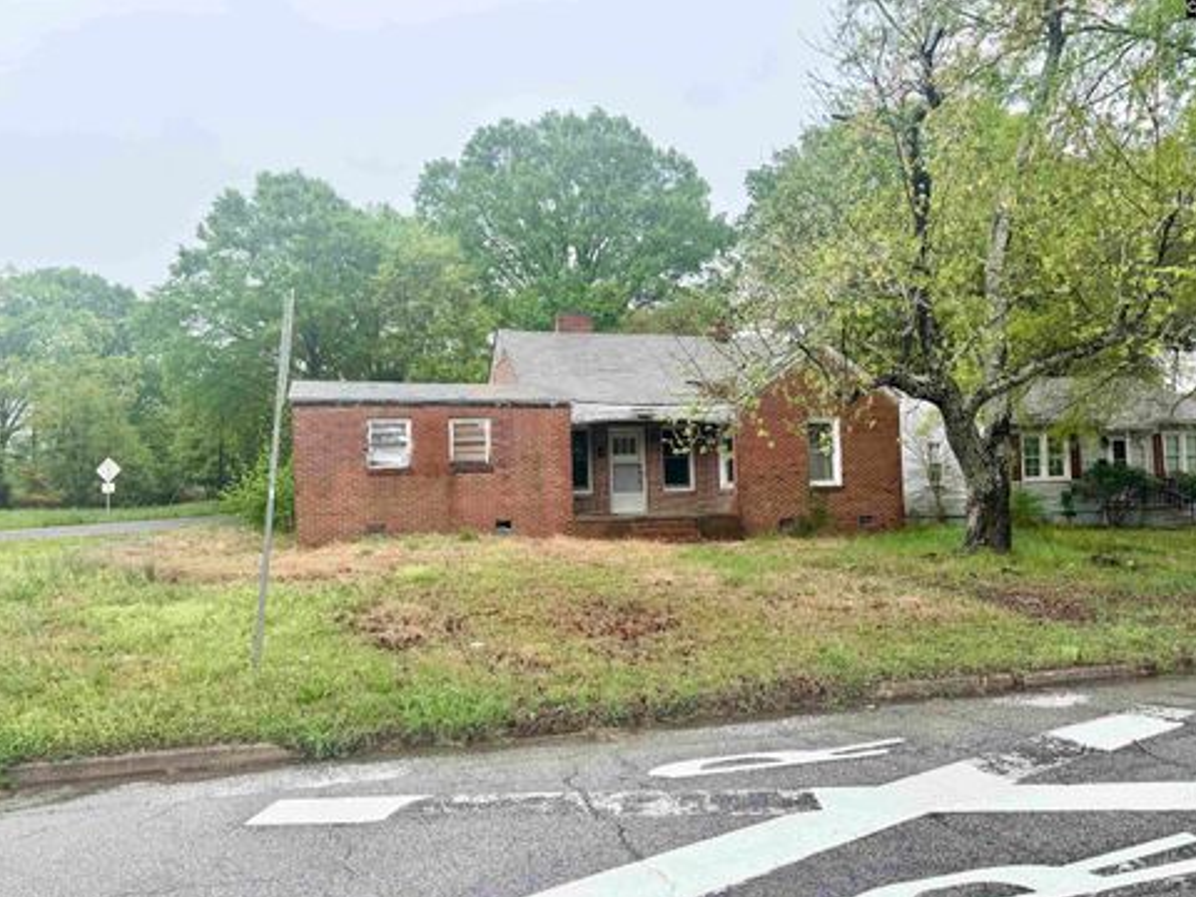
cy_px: 465
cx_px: 603
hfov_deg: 69.4
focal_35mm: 25
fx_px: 864
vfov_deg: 54.9
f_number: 1.78
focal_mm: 6.76
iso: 80
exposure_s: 1/888
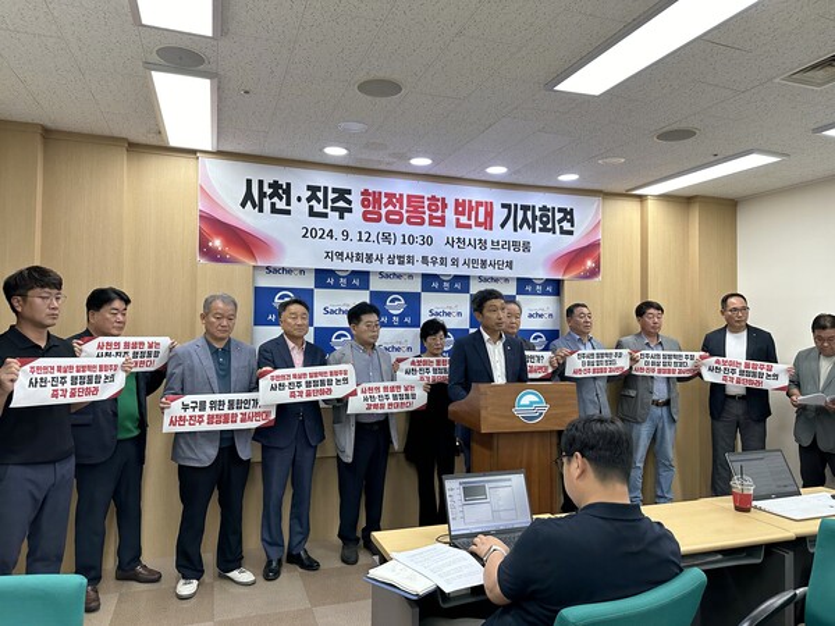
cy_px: 313
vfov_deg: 56.8
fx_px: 579
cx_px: 418
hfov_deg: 71.6
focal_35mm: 24
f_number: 1.78
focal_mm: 6.86
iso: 100
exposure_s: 1/120
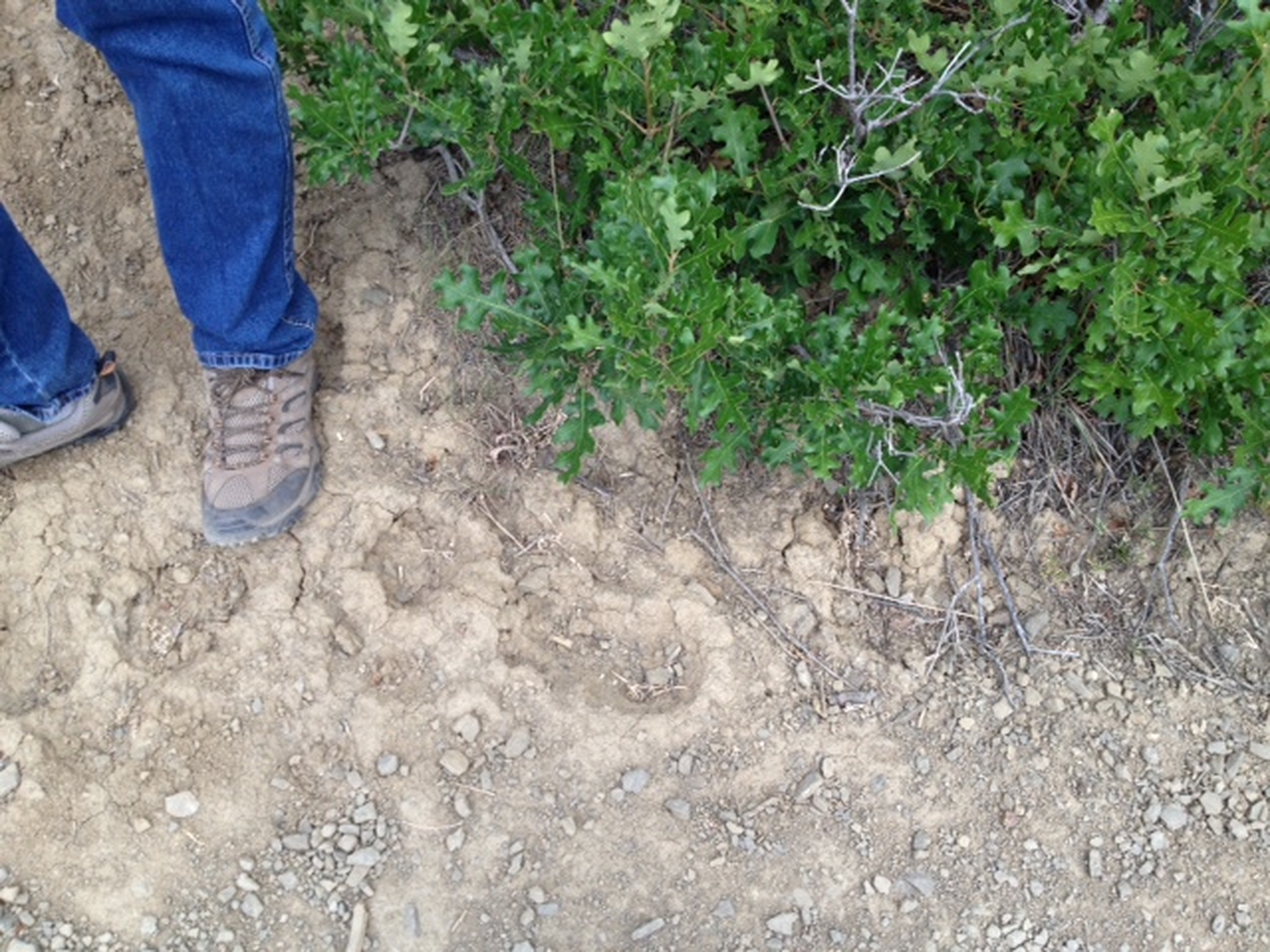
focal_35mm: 35
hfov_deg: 52.6
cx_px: 635
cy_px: 476
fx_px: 1284
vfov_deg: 40.7
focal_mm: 4.28
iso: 50
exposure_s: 1/211
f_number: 2.4
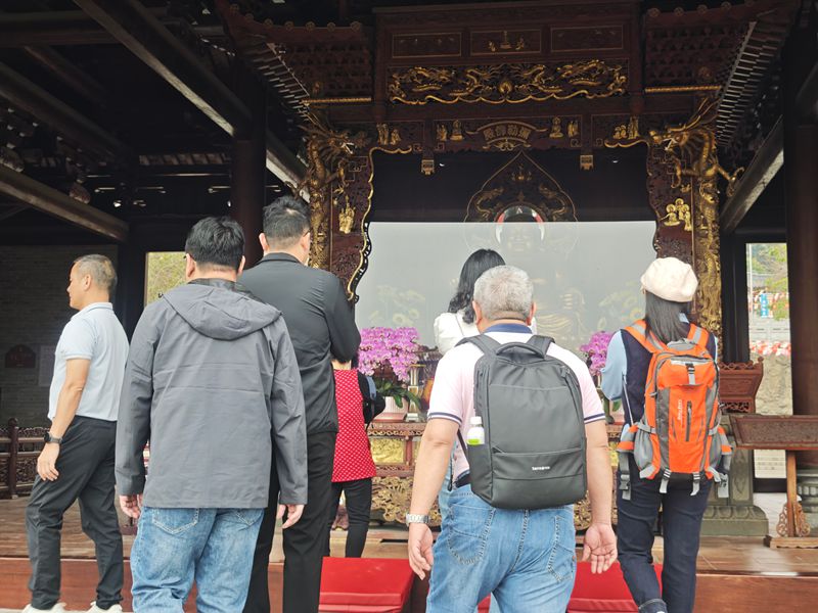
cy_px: 306
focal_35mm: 46
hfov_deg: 41.2
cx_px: 409
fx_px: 1087
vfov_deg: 31.5
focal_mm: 6.55
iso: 50
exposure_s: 1/159
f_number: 1.62
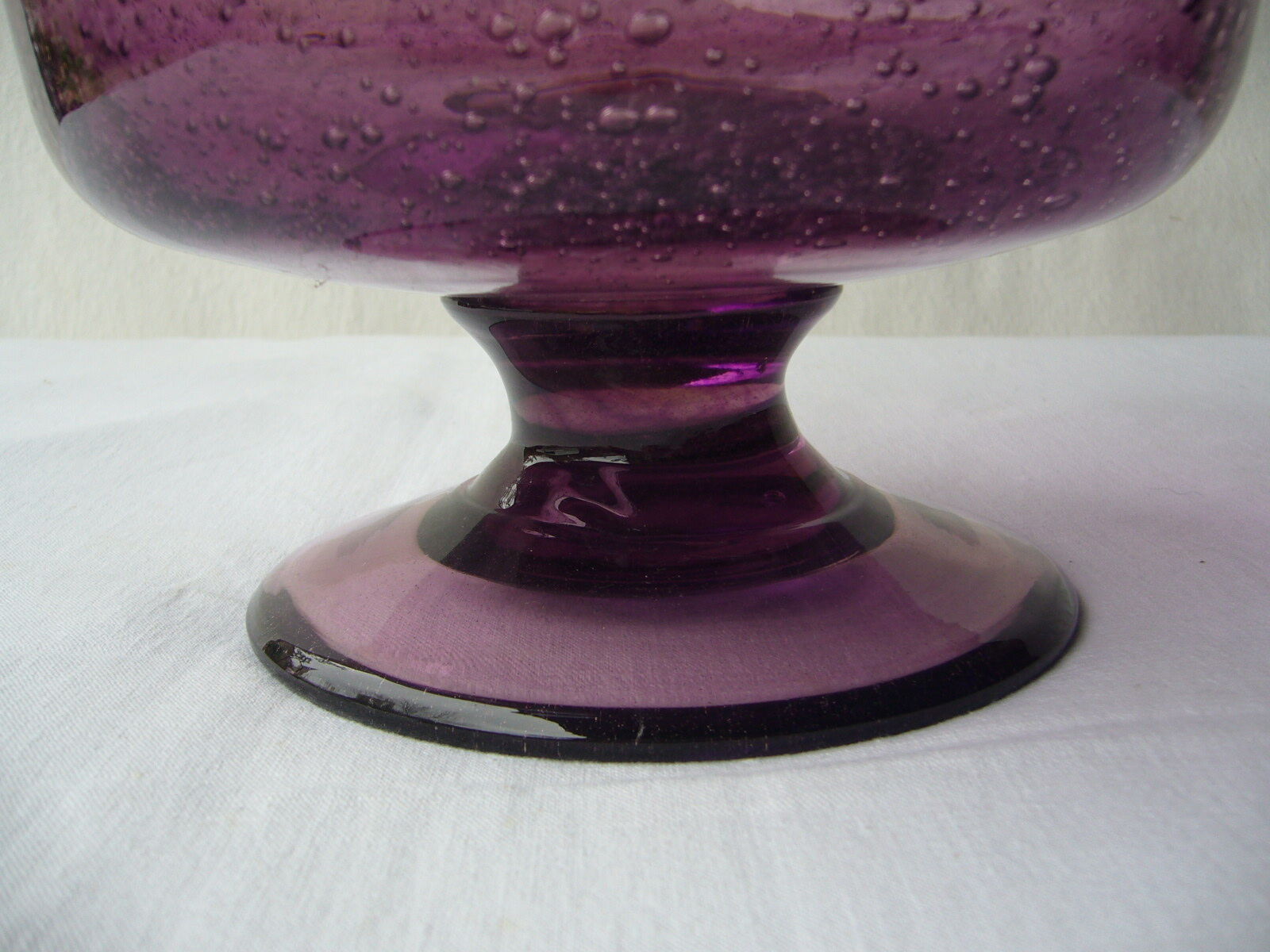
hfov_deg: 52.6
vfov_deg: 40.7
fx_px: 1284
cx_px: 635
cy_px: 476
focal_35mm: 35
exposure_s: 1/80
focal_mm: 5.8
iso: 80
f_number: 2.8
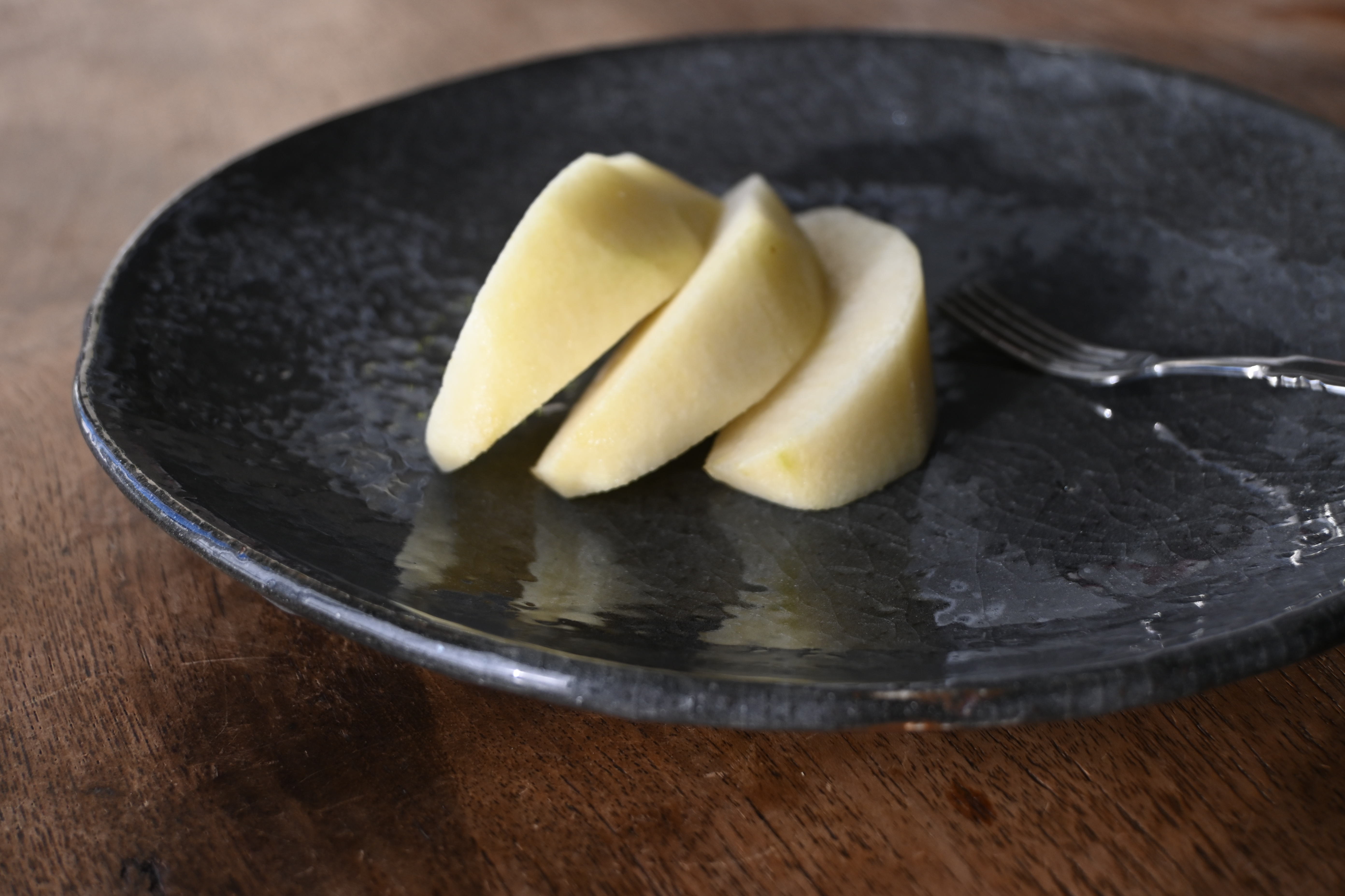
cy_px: 448
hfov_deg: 36.9
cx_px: 672
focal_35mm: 54
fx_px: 2017
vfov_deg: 25.1
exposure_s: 1/250
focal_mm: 36
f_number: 5.3
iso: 220
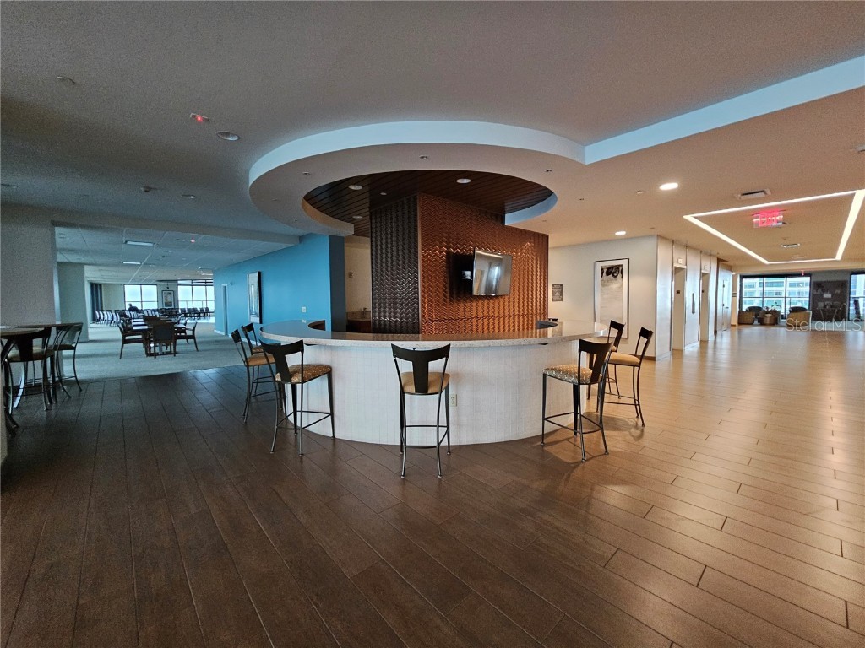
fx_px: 325
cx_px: 432
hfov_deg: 106.2
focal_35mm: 13
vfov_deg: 89.9
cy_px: 324
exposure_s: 1/24
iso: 640
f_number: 2.2
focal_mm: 2.2
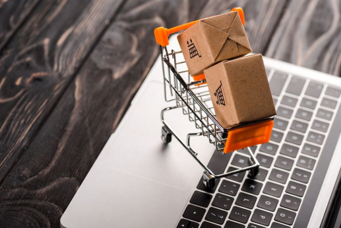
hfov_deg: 19.4
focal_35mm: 105
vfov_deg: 13.1
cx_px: 170
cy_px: 114
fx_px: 995
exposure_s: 1/200
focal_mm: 105
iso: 100
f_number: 7.1
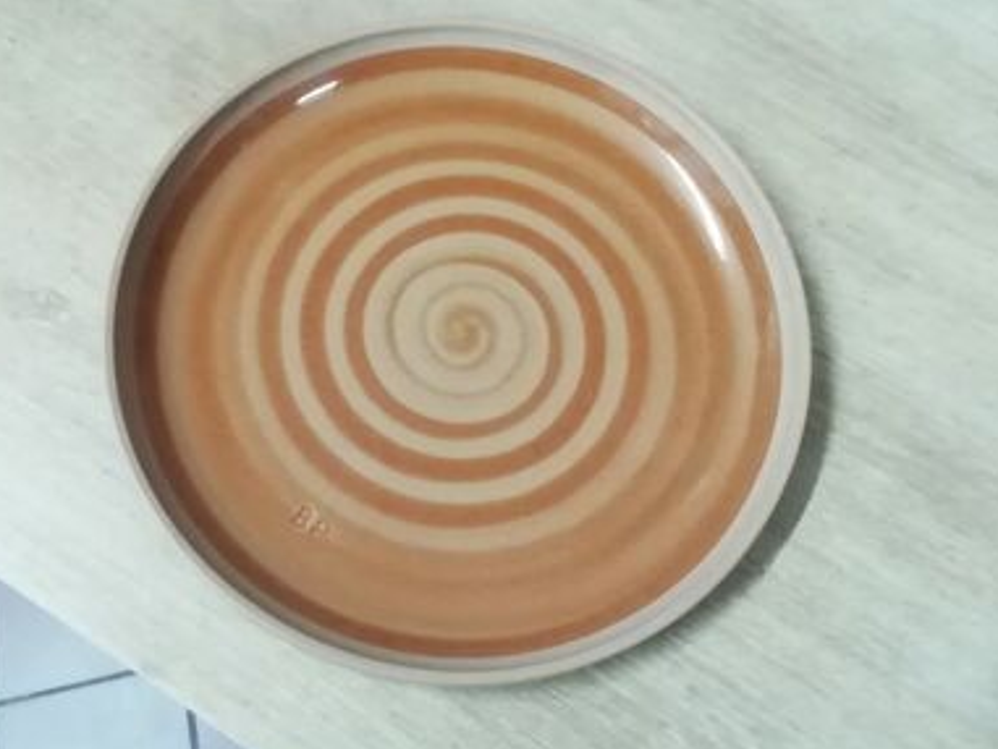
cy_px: 364
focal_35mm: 34
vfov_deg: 41.8
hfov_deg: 53.9
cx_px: 469
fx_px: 981
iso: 640
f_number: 2.4
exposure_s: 1/20
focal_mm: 2.25
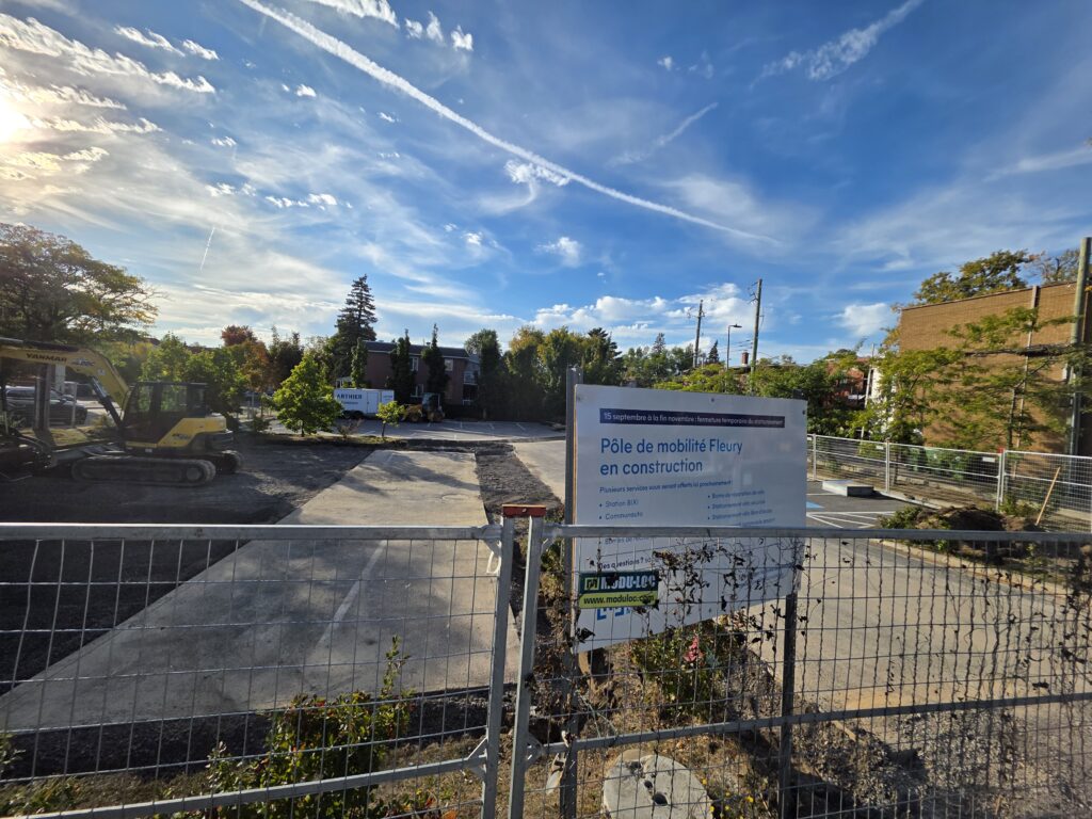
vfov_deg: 89.9
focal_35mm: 13
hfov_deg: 106.2
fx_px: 410
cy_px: 410
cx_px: 546
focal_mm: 2.2
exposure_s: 1/3050
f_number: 1.9
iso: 40
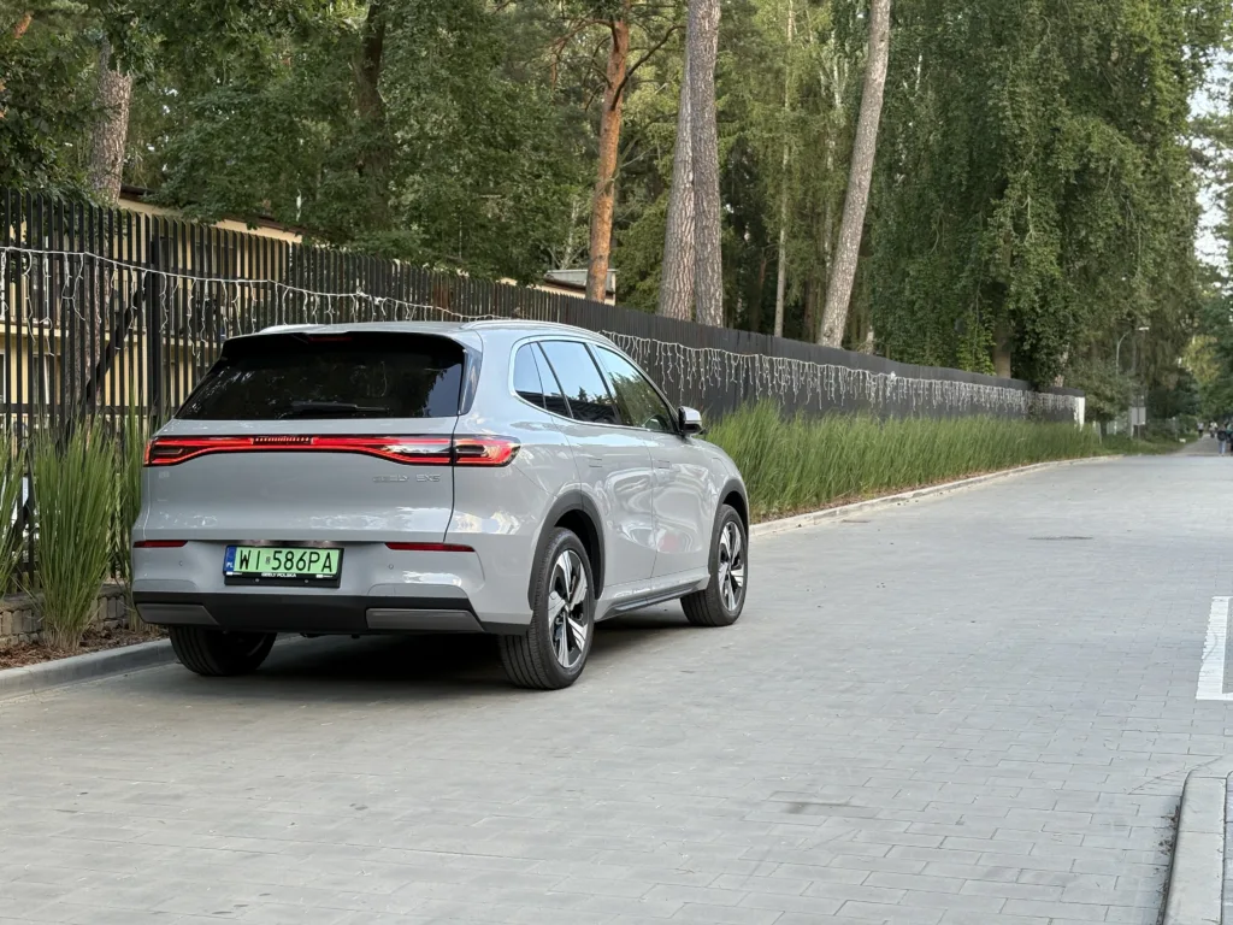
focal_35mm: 52
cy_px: 462
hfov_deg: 36.8
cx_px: 616
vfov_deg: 28.0
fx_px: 1852
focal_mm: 5.96
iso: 32
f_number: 1.6
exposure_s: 1/156
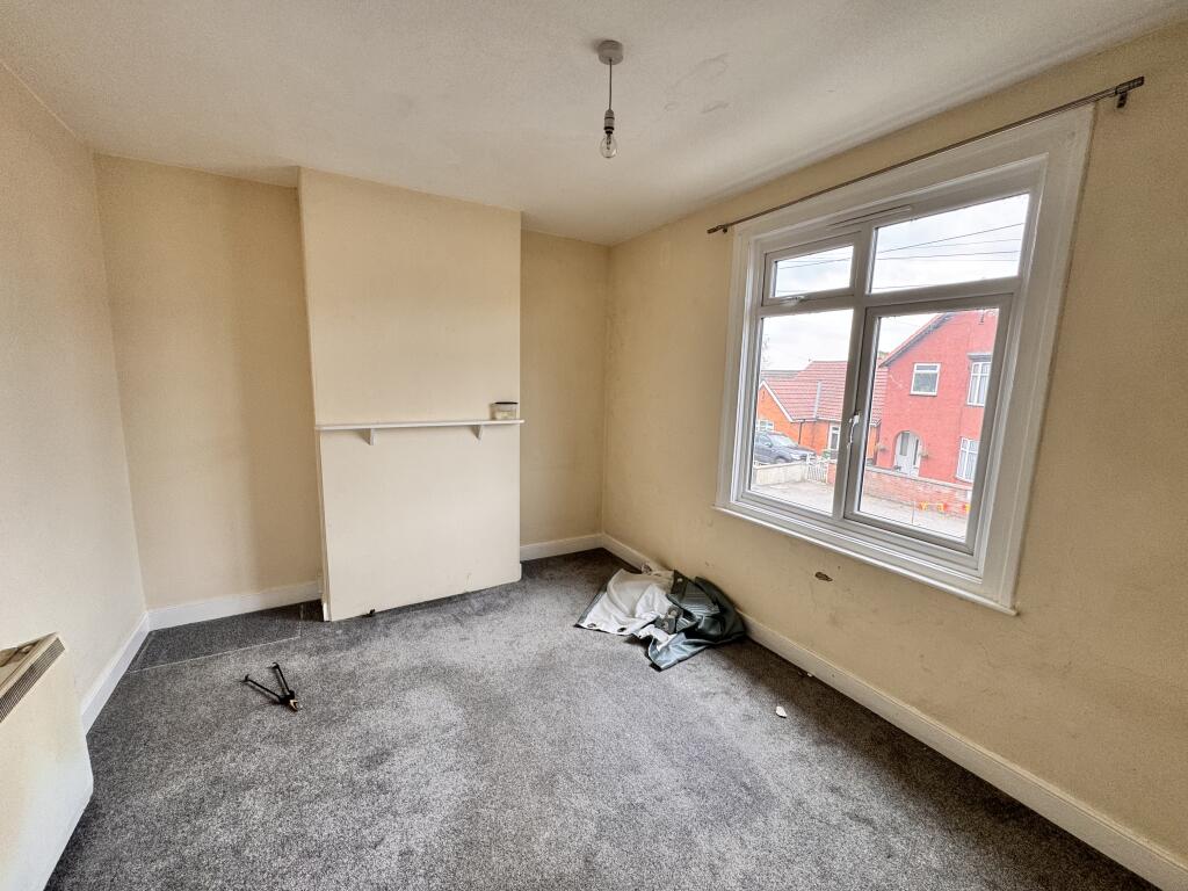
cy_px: 446
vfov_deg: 85.7
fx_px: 480
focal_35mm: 14
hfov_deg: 102.1
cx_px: 594
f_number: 2.2
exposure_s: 1/99
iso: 80
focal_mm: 2.22
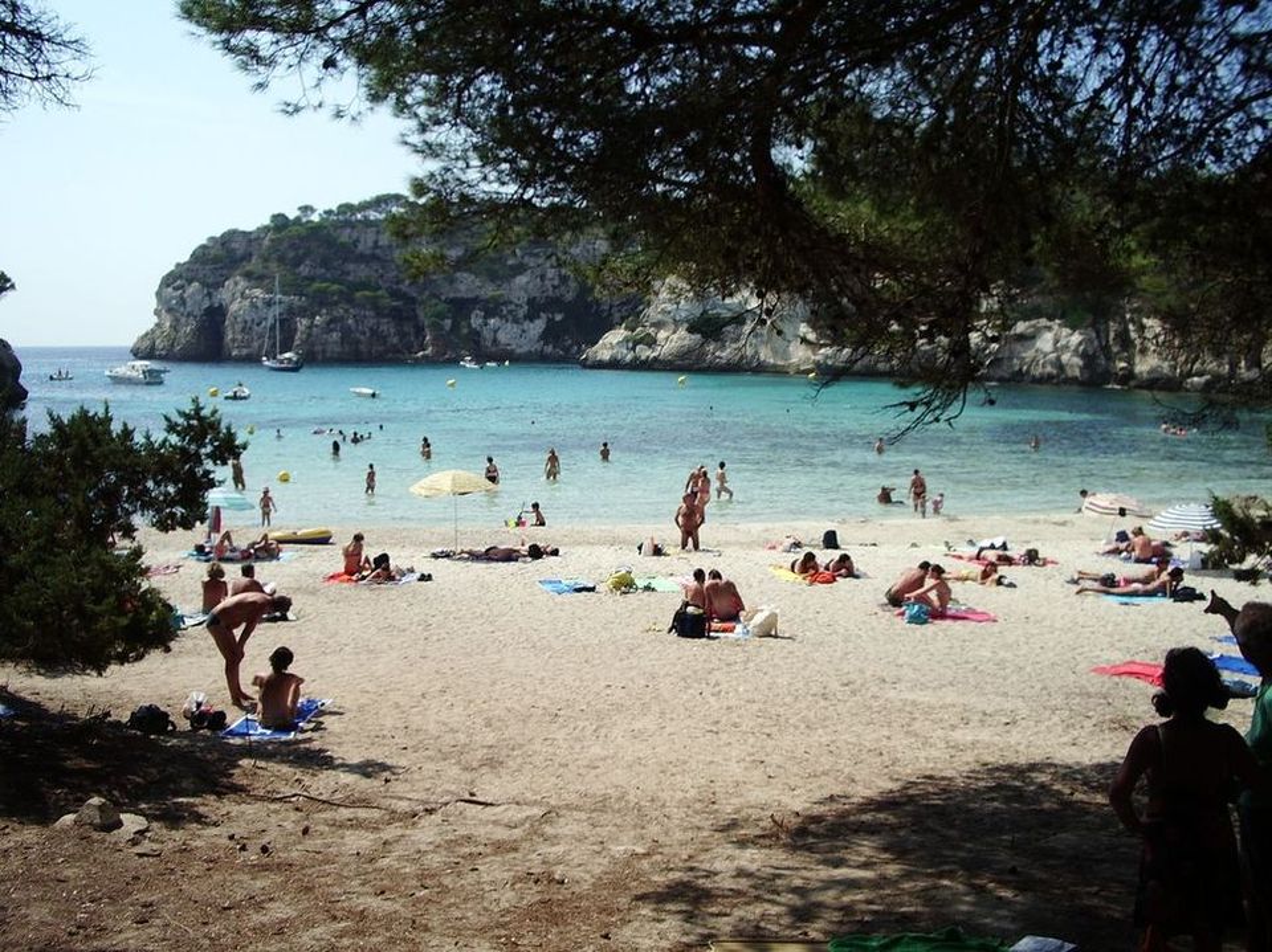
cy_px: 476
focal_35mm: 35
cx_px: 636
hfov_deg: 52.6
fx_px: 1285
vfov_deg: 40.7
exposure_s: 1/640
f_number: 4.3
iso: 50
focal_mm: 5.8
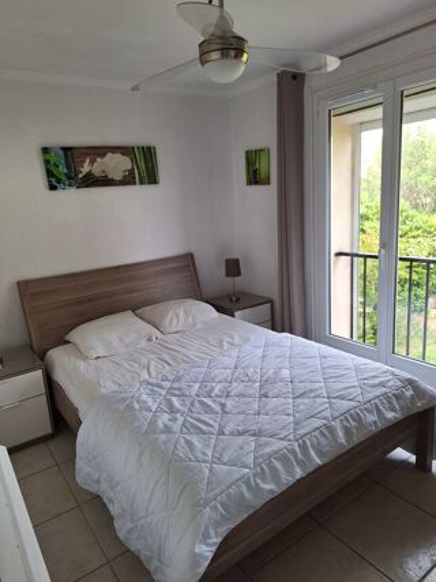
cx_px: 218
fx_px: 386
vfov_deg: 73.9
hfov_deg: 58.9
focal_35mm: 23
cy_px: 291
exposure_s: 1/100
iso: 80
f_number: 1.8
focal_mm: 5.54
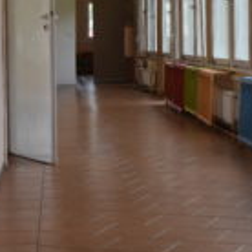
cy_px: 102
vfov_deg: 15.5
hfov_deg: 15.5
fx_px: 925
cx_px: 141
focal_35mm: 112
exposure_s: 1/320
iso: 800
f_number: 8
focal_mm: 29
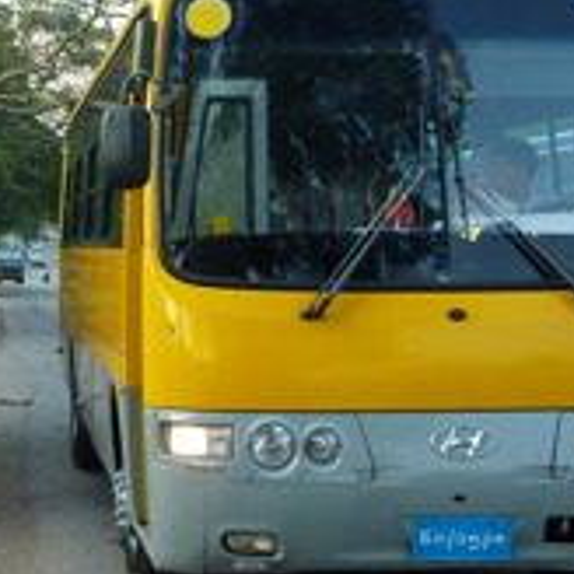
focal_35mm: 86
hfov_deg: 19.8
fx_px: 1613
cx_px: 63
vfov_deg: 20.1
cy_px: 182
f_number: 3.6
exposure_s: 1/50
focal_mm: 6.5
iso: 80
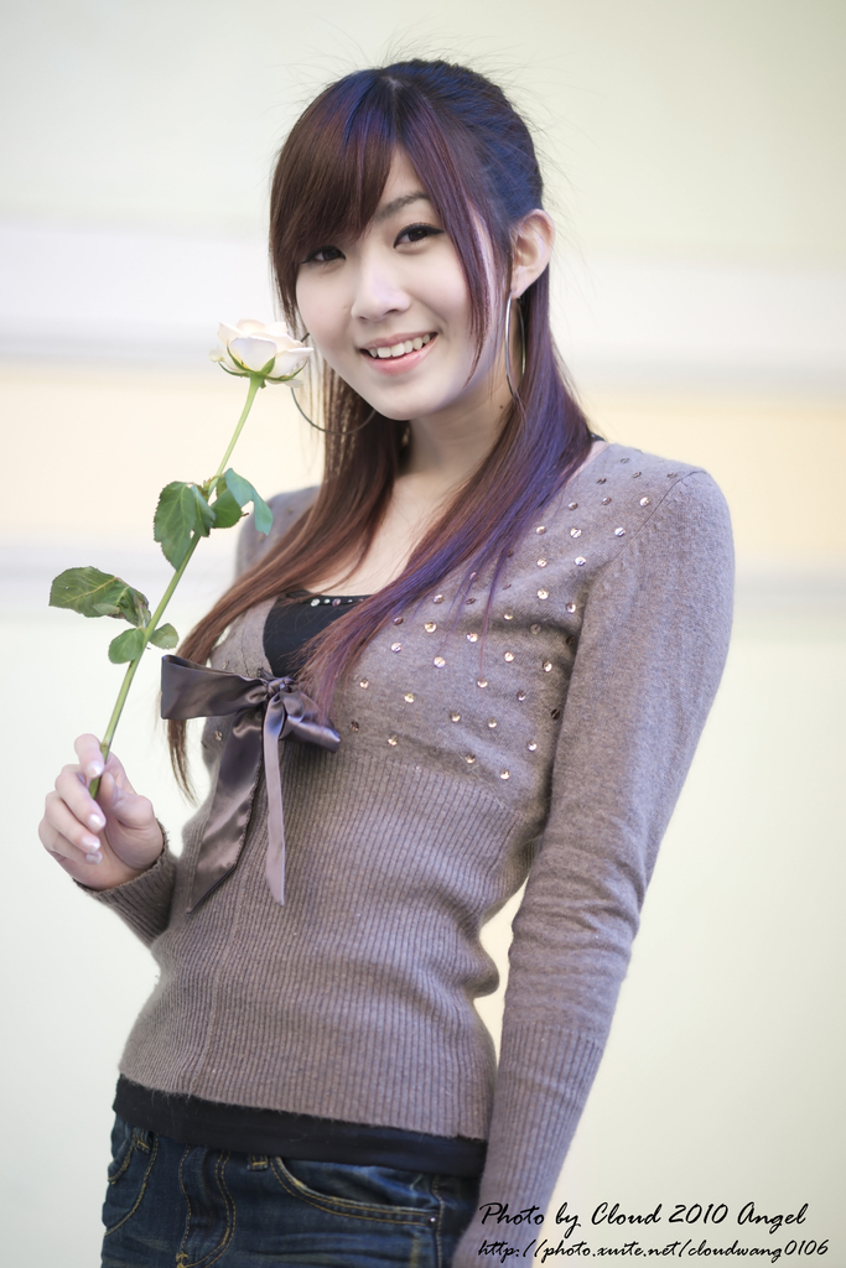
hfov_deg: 10.2
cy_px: 634
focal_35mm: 135
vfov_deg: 15.2
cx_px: 423
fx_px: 4757
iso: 100
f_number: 1.8
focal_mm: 135
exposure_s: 1/125
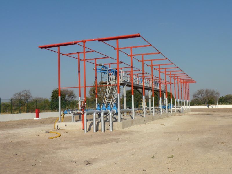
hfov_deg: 42.9
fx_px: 295
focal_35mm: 44
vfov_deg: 32.9
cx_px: 116
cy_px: 87
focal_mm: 7.8
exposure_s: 1/400
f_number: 5.6
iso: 80
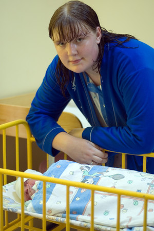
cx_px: 77
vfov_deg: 27.0
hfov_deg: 18.2
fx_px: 481
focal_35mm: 75
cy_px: 116
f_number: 1.8
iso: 400
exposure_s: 1/80
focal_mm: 50
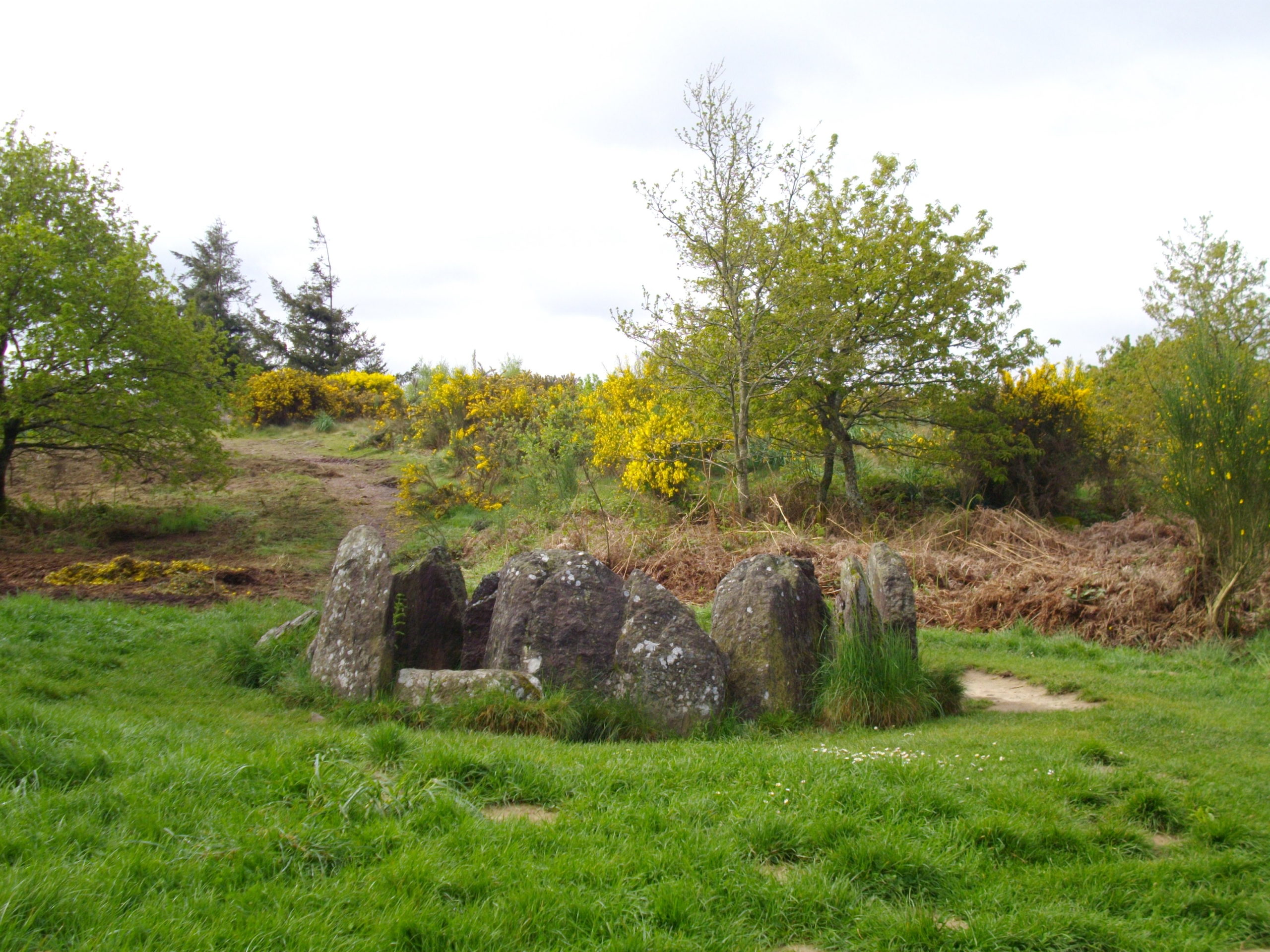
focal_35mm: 46
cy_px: 476
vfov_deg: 31.5
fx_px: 1688
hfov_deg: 41.2
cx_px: 635
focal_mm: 7.6
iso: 100
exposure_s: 1/125
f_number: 6.3
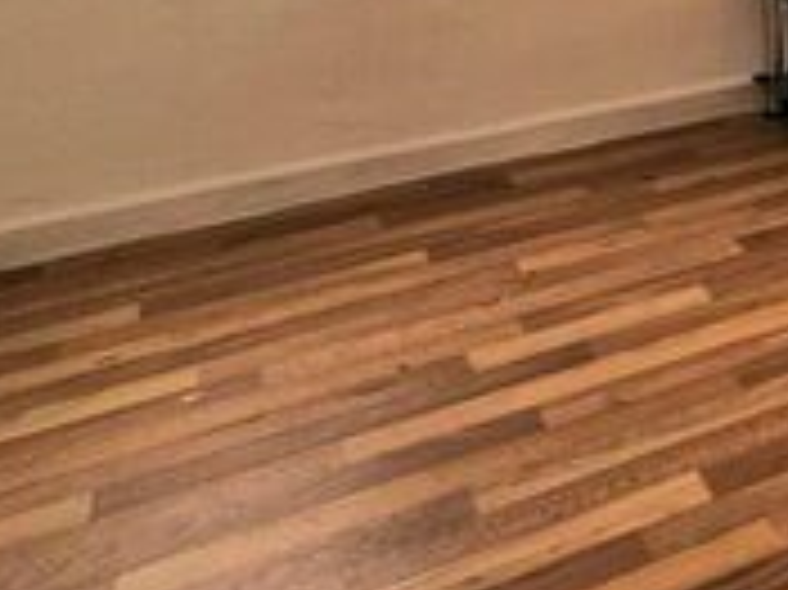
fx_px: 1183
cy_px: -245
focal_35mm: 52
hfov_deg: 22.6
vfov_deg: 23.5
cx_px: 1391
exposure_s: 1/270
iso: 50
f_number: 2.2
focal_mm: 2.2
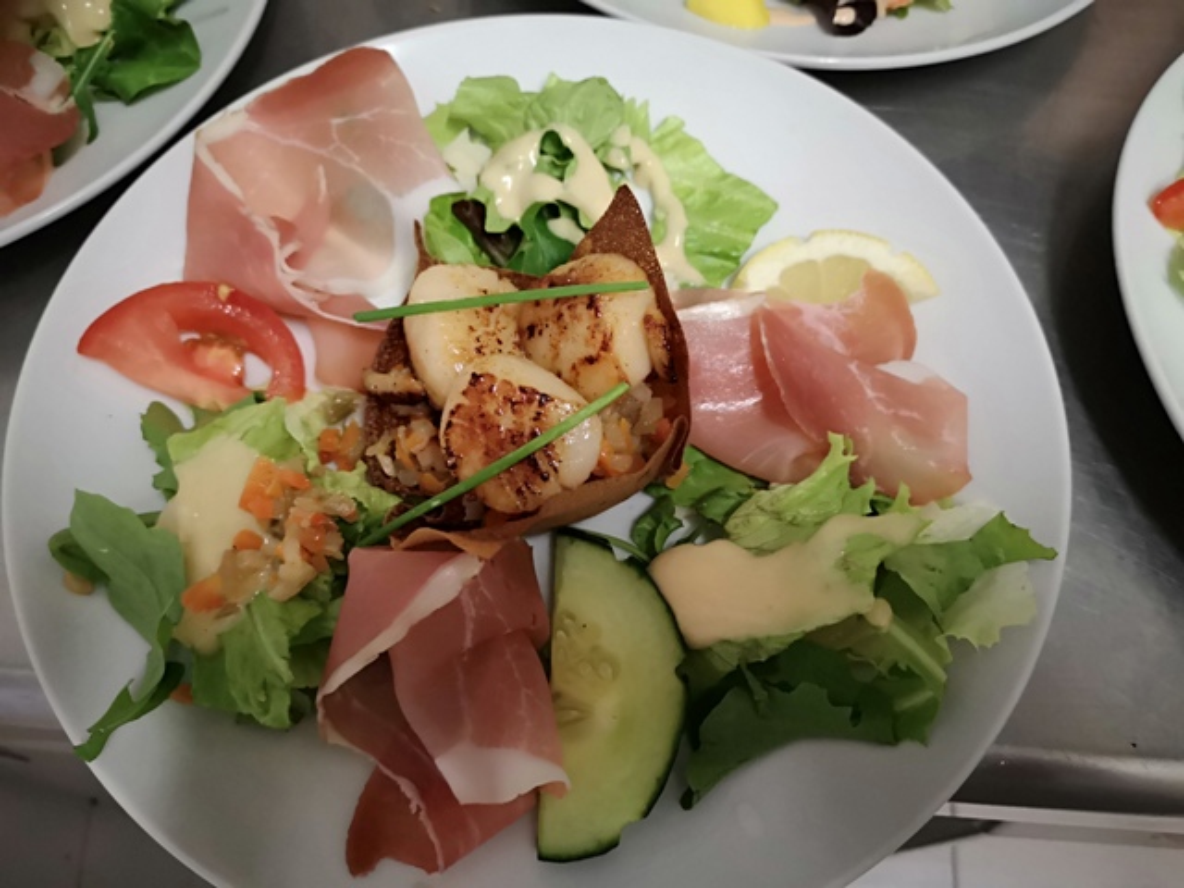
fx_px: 924
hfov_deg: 65.3
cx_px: 592
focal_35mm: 27
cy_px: 444
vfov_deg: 51.4
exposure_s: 1/100
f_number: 1.8
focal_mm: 3.95
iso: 640
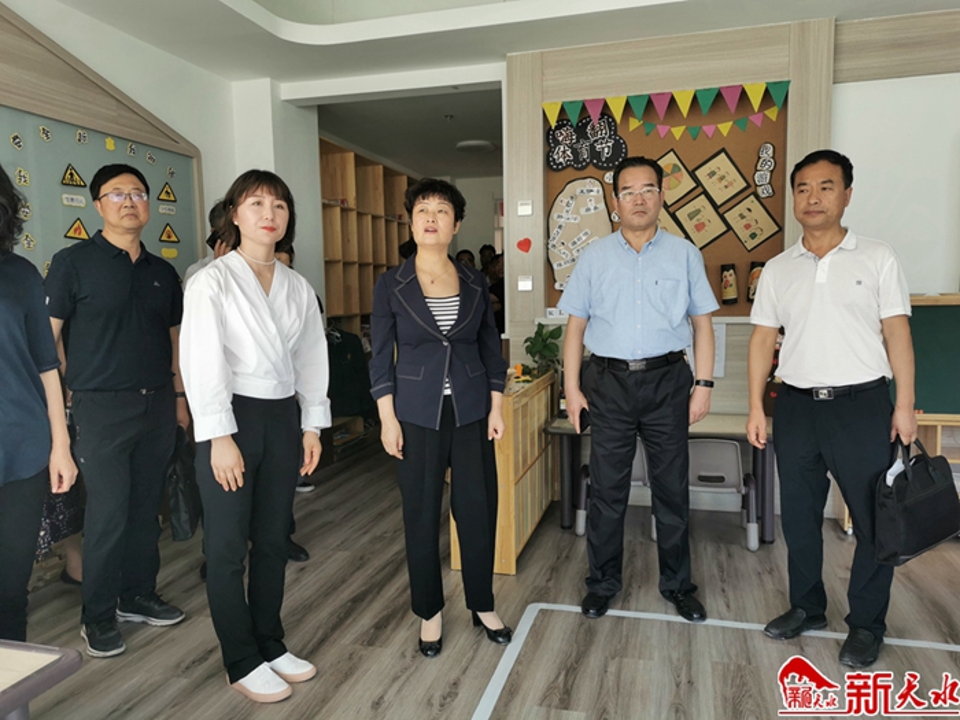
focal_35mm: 27
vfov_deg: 51.4
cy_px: 360
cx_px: 480
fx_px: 749
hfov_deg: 65.3
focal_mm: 5.58
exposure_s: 1/100
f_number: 1.8
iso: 50
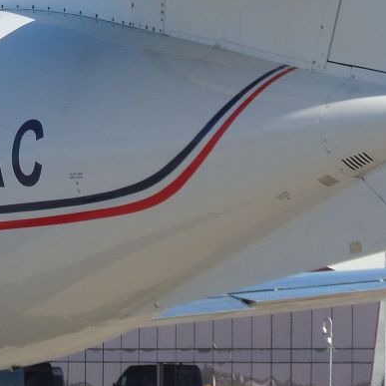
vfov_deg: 3.5
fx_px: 6321
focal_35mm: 501
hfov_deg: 3.5
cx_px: 32
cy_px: 61
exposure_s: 1/320
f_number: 7.1
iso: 100
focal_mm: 38.2
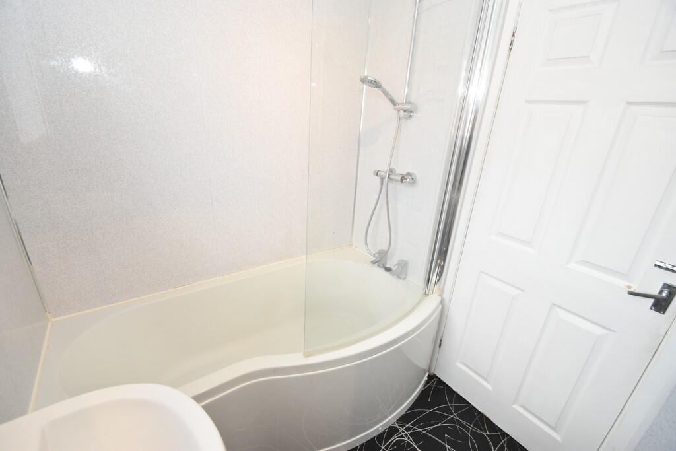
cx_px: 338
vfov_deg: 77.3
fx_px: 282
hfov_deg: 100.4
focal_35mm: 15
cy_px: 226
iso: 800
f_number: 5
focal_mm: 10
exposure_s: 1/160
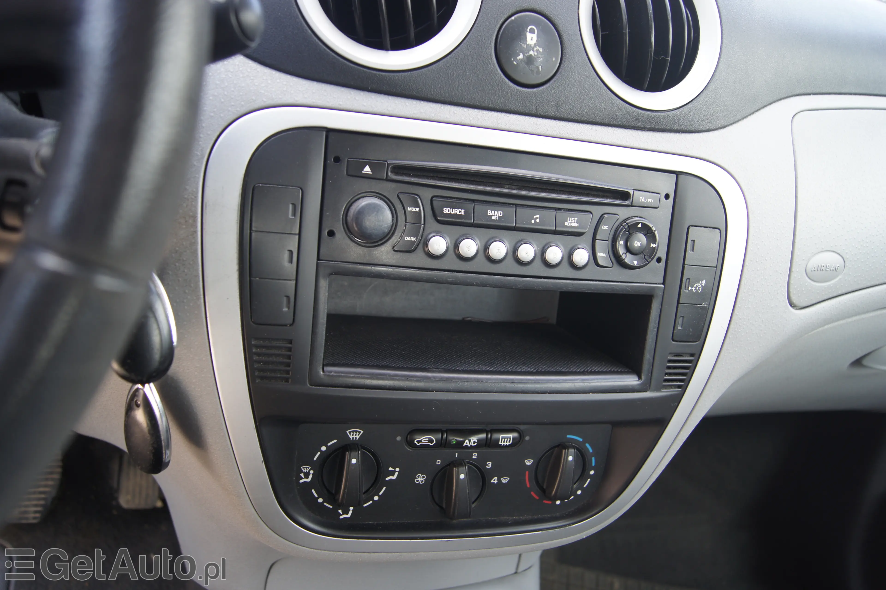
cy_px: 295
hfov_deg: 62.0
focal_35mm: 30
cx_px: 443
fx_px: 738
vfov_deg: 43.6
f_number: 4
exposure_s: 1/40
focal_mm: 20
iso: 100
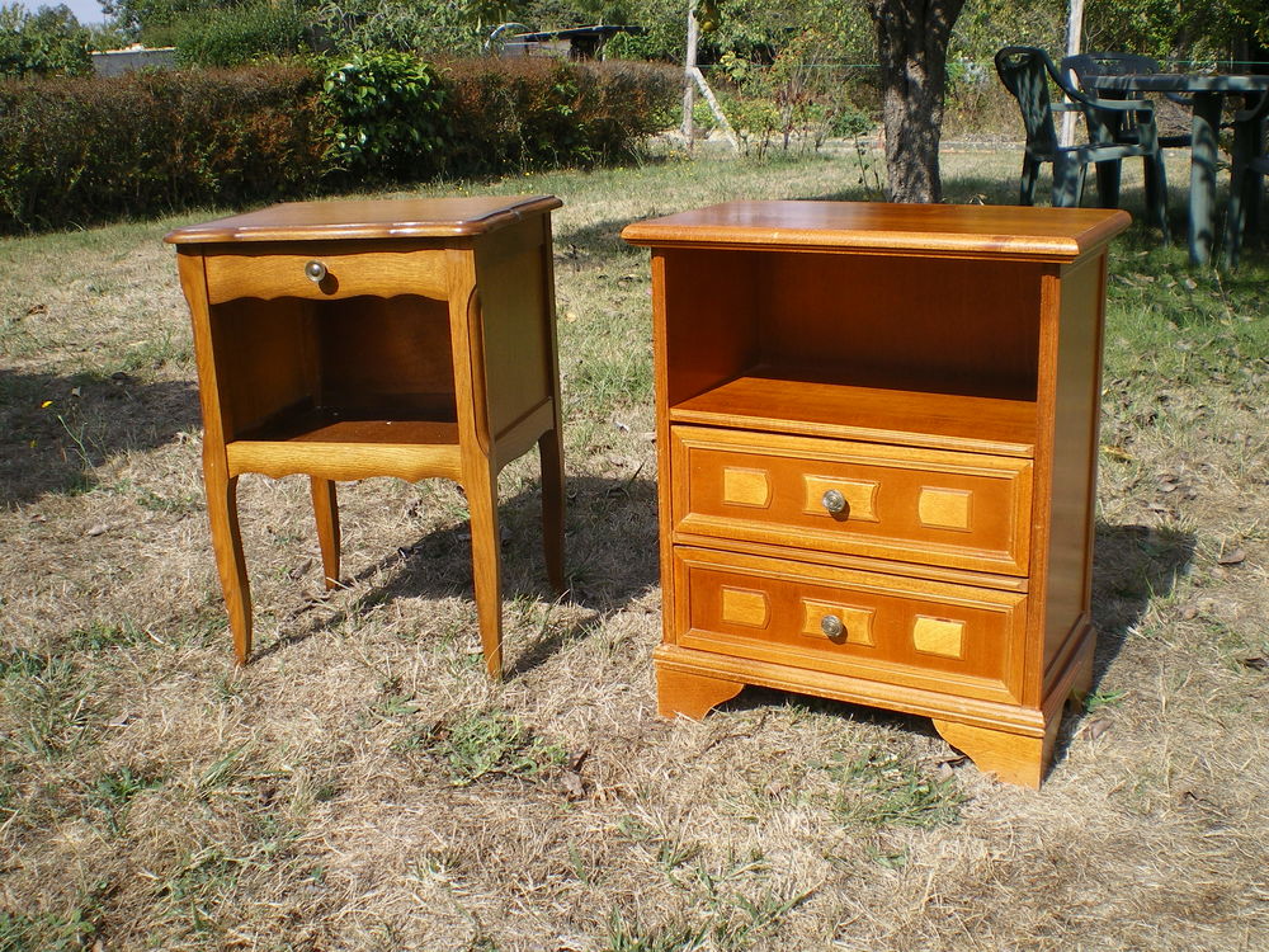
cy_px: 476
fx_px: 1393
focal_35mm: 38
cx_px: 634
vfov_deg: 37.7
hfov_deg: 49.0
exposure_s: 1/250
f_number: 4.6
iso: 64
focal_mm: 6.3
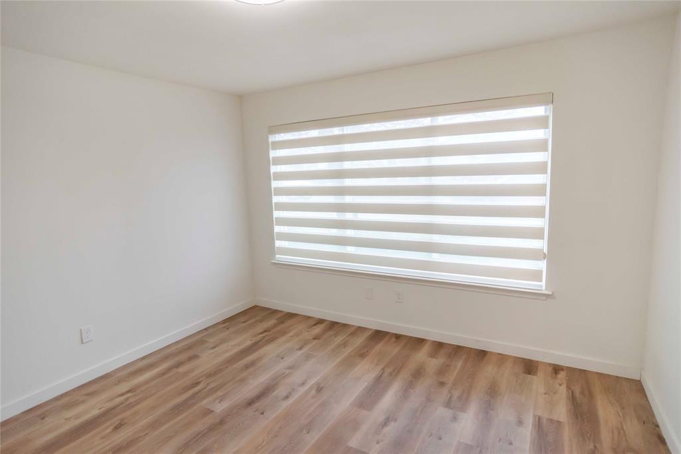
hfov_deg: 90.0
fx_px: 340
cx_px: 340
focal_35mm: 18
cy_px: 227
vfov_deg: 67.3
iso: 800
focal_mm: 12
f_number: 4
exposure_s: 1/200
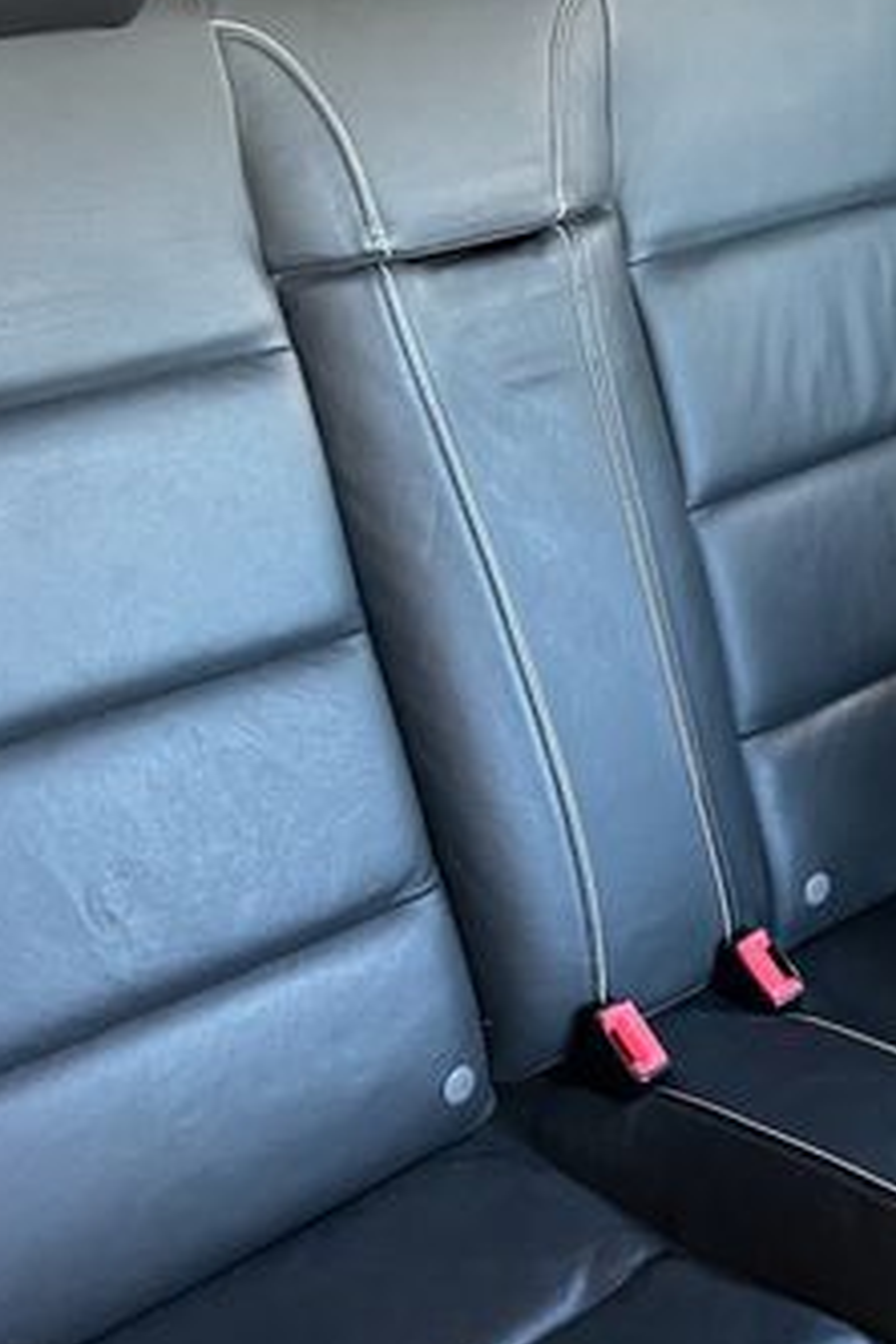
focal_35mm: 52
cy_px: 597
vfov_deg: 38.1
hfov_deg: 25.4
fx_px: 1941
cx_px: 751
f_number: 1.5
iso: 500
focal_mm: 5.7
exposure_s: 1/60
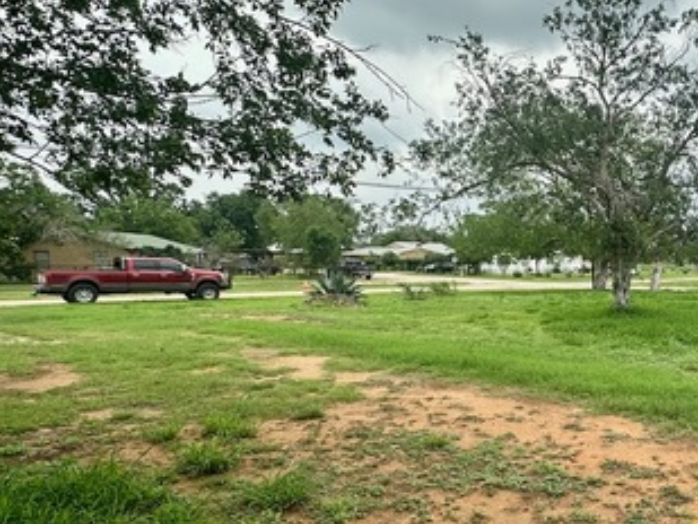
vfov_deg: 48.1
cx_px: 630
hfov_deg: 53.7
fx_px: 585
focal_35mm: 29
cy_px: 305
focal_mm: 2.22
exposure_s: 1/824
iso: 40
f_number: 2.2
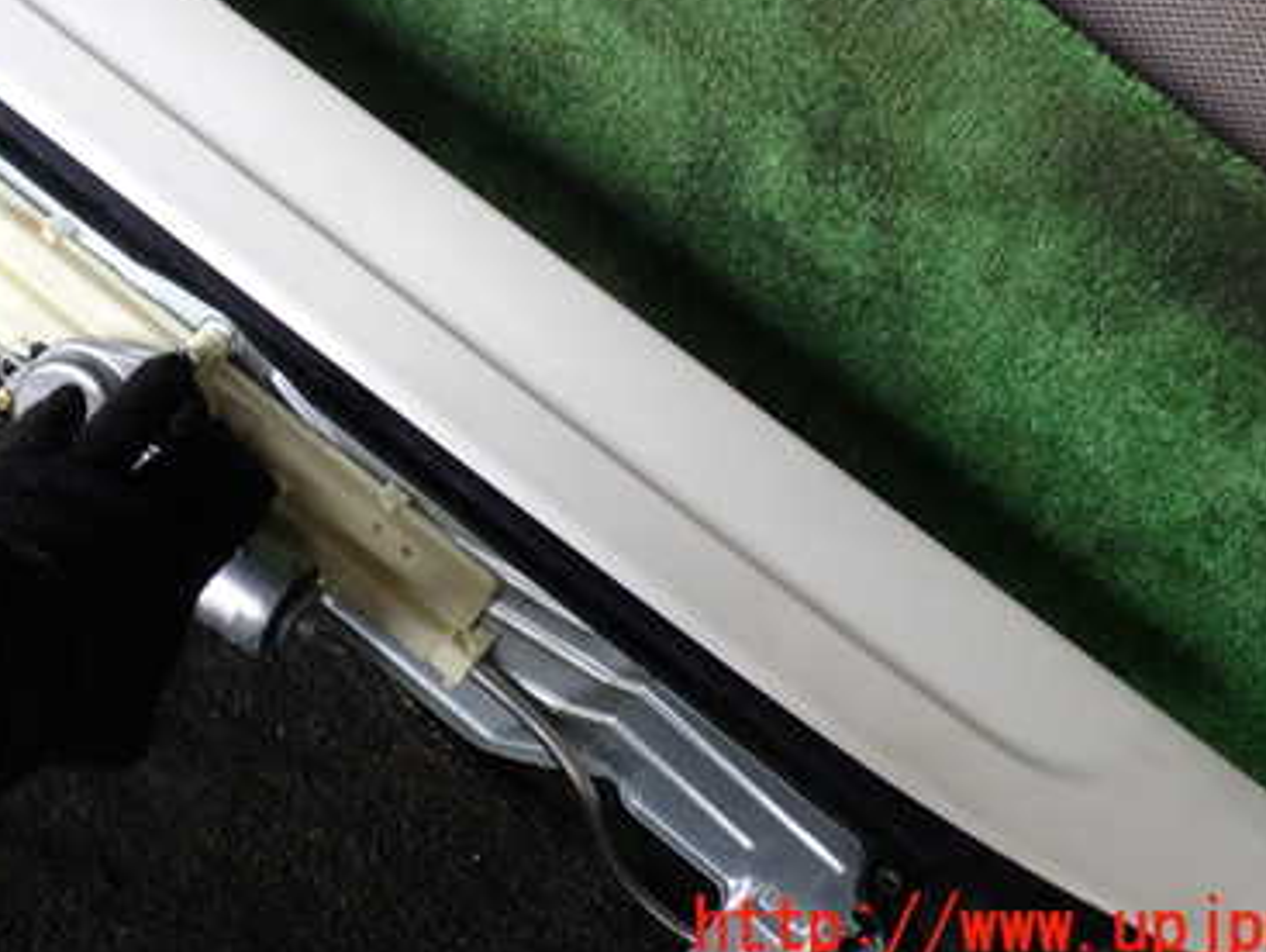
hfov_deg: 38.5
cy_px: 197
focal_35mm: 49
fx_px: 1794
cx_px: 438
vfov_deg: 29.1
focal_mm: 5.4
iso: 125
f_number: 2.3
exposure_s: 1/60
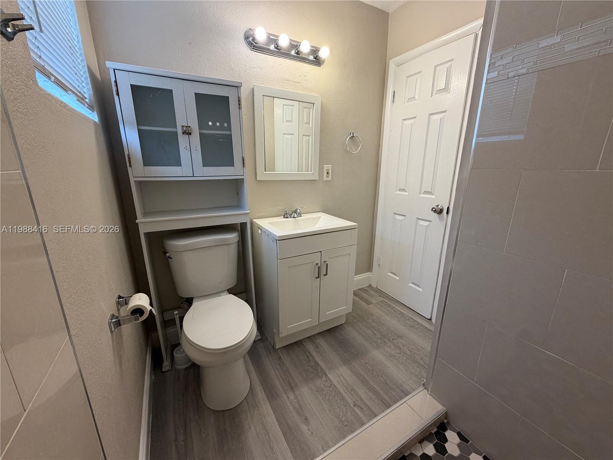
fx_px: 248
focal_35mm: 14
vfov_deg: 85.7
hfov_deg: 102.1
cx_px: 306
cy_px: 230
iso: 160
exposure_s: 1/120
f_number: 2.2
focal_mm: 2.22
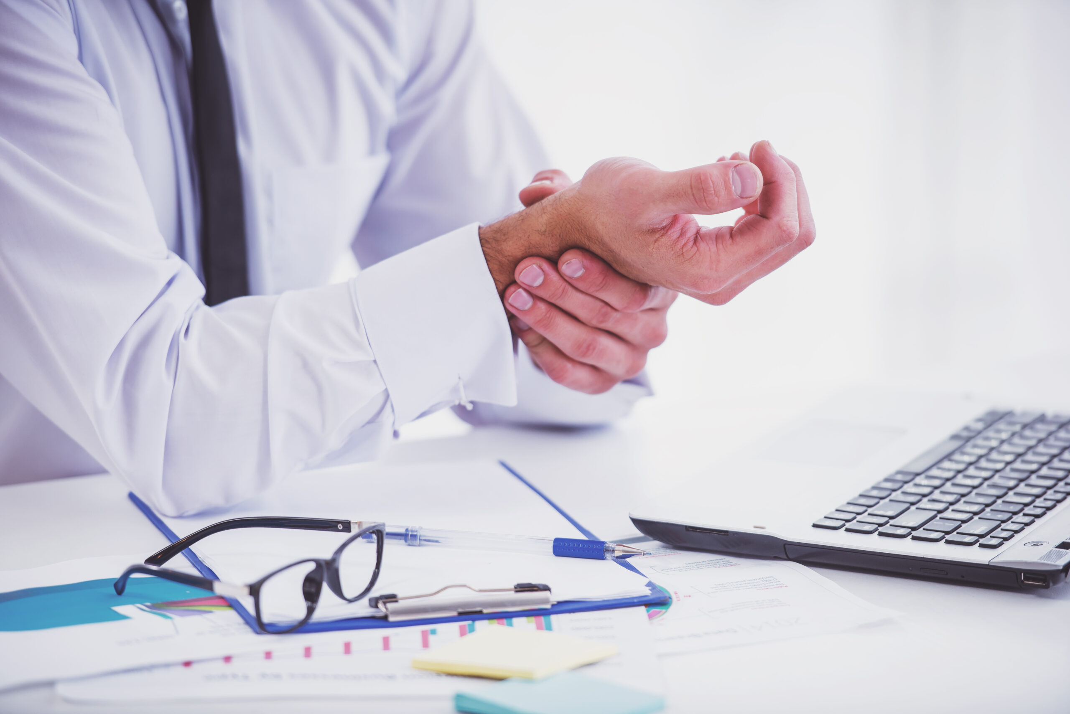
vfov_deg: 7.4
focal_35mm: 185
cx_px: 535
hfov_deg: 11.1
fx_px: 5500
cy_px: 357
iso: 320
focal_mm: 185
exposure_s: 1/400
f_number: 2.8
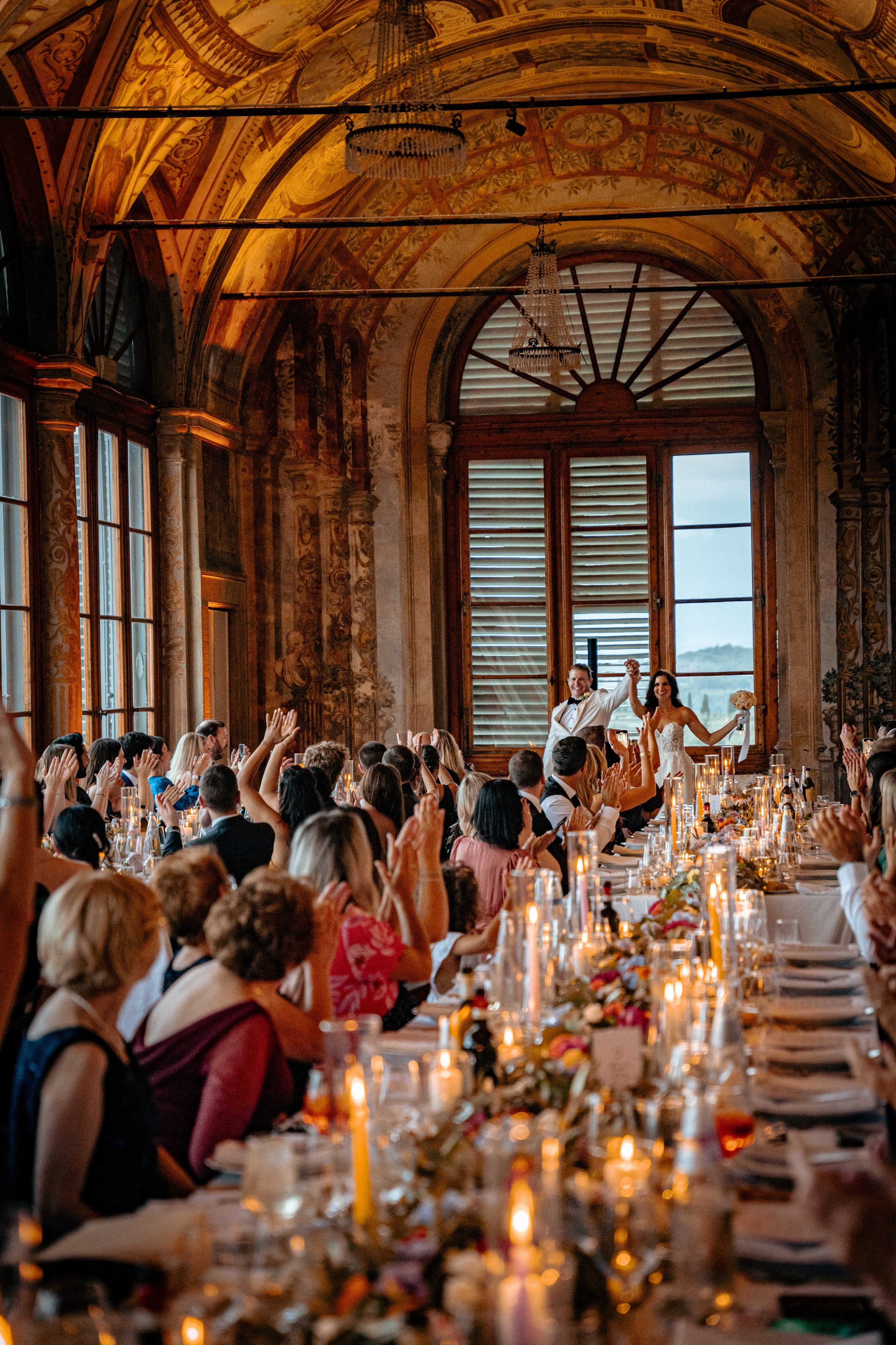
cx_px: 448
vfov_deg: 28.8
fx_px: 2613
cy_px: 672
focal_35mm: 70
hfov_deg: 19.5
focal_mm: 70
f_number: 2.8
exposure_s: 1/320
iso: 1600
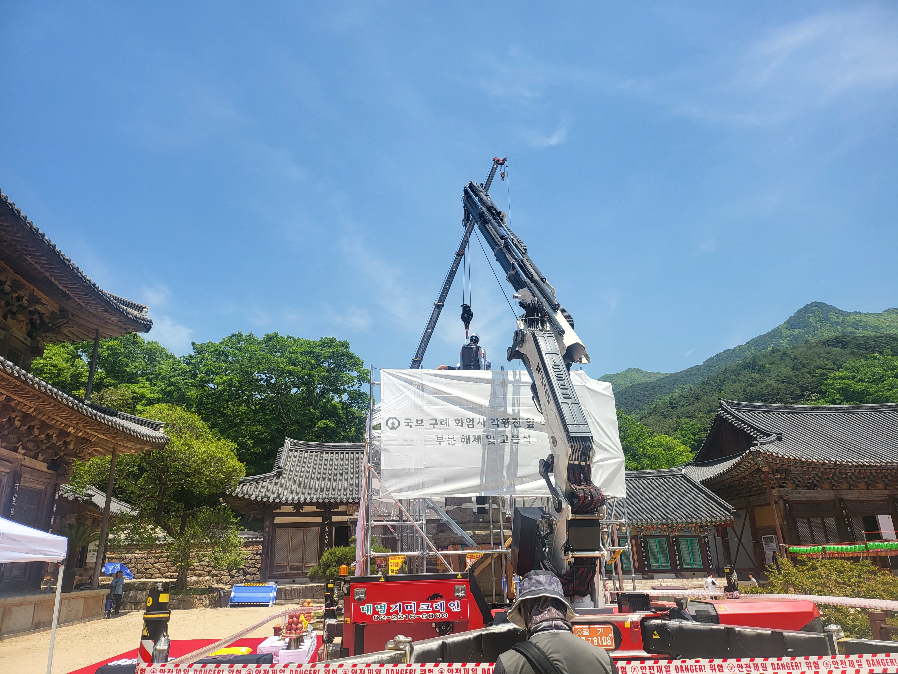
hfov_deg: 71.6
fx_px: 623
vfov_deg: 56.8
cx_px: 449
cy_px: 337
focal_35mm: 24
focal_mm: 5
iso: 40
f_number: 1.8
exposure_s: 1/2252
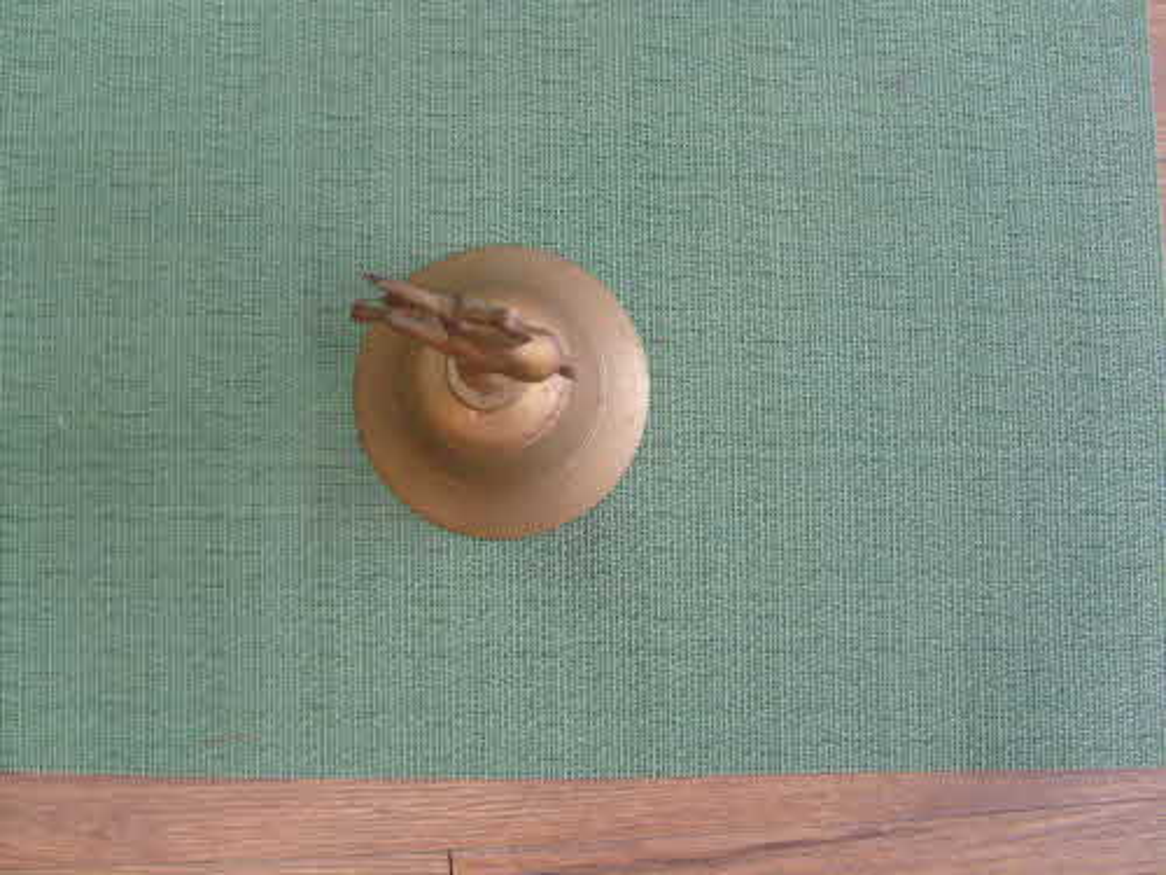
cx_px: 583
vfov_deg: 40.7
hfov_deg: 52.6
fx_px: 1179
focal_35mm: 35
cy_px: 438
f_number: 2.8
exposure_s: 1/20
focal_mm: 5.8
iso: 200
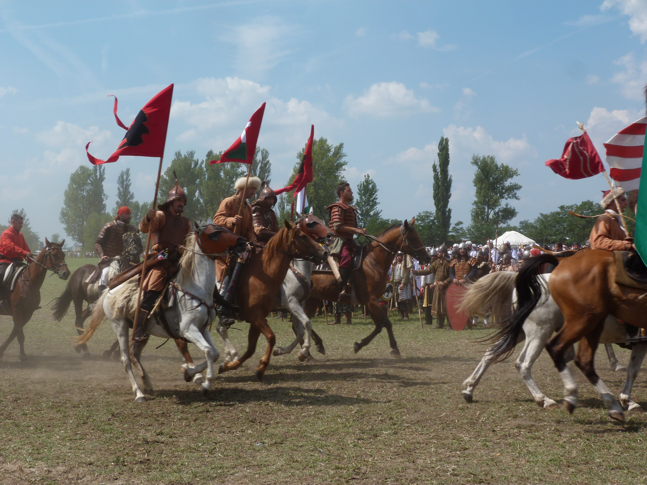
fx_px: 972
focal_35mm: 52
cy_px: 242
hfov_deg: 36.8
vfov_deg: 28.0
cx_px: 324
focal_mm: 9.4
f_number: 5.6
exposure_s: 1/400
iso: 80
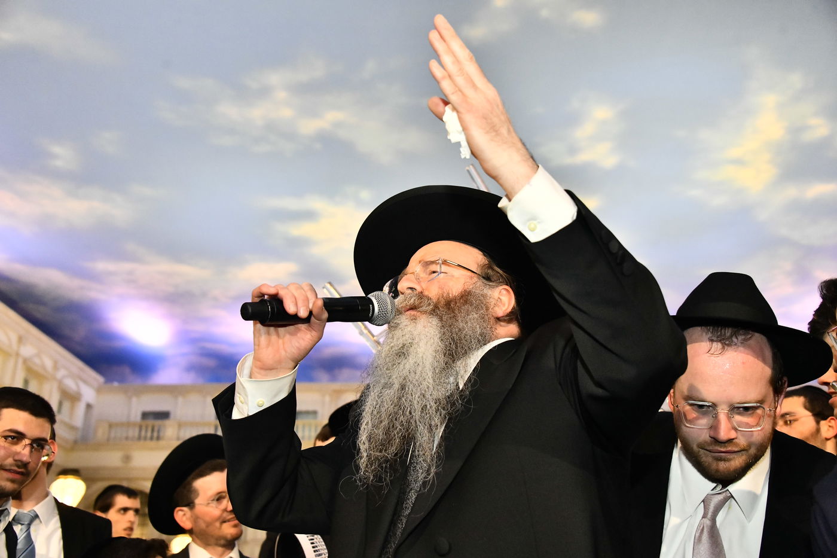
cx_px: 418
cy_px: 279
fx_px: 1023
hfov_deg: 44.5
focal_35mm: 44
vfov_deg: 30.5
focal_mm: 44
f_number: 5.6
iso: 4000
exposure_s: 1/250
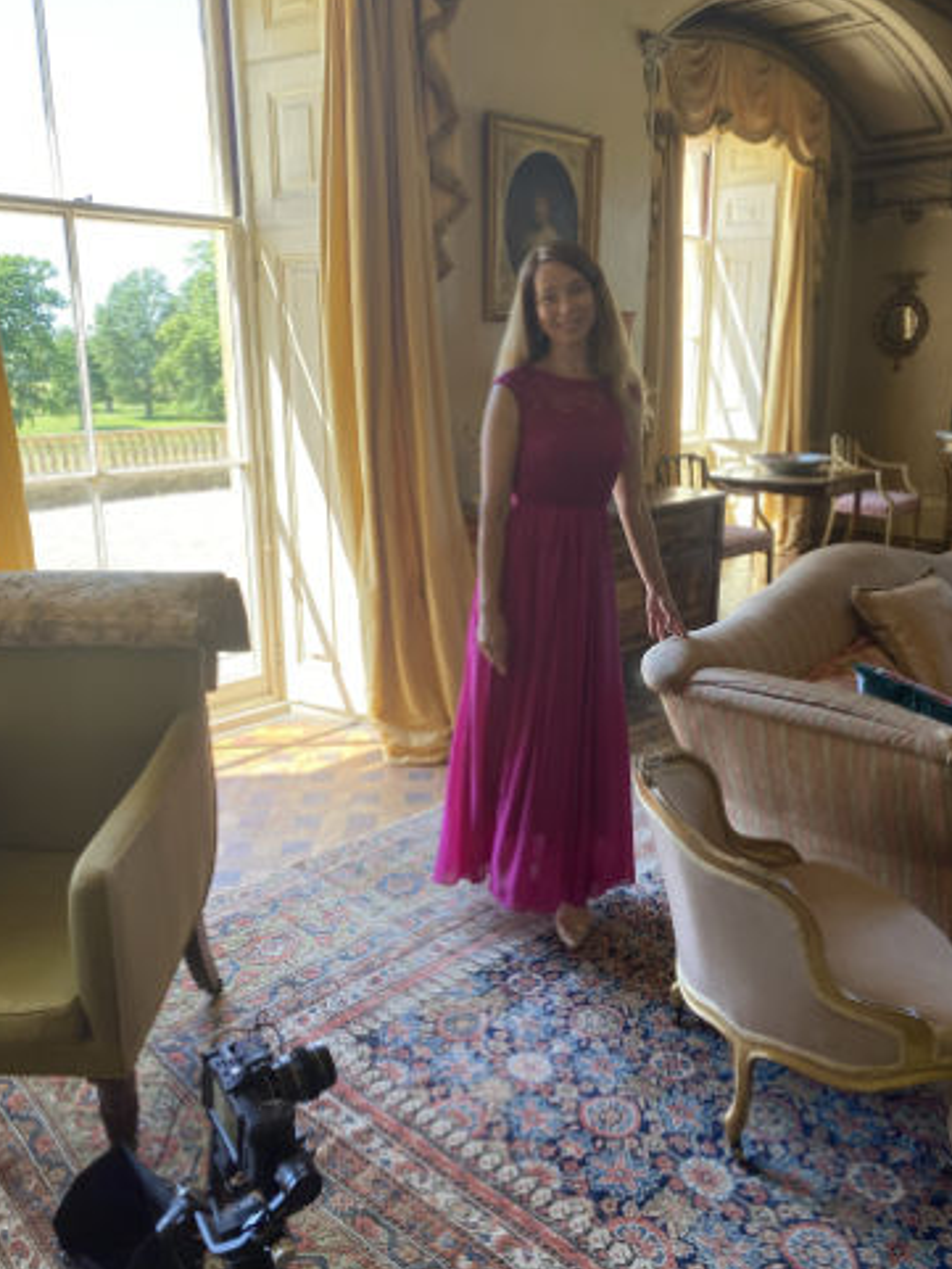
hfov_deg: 51.4
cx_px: 481
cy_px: 625
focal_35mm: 27
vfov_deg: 65.3
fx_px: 990
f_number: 1.8
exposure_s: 1/121
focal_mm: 4.2
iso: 32
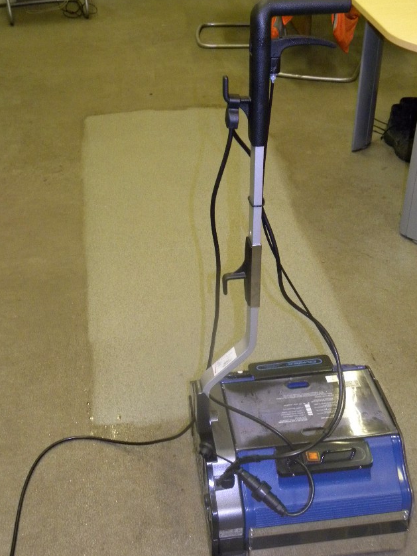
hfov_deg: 32.9
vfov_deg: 43.0
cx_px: 210
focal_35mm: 44
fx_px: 707
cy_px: 280
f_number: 3.2
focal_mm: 7.3
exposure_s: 1/30
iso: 400
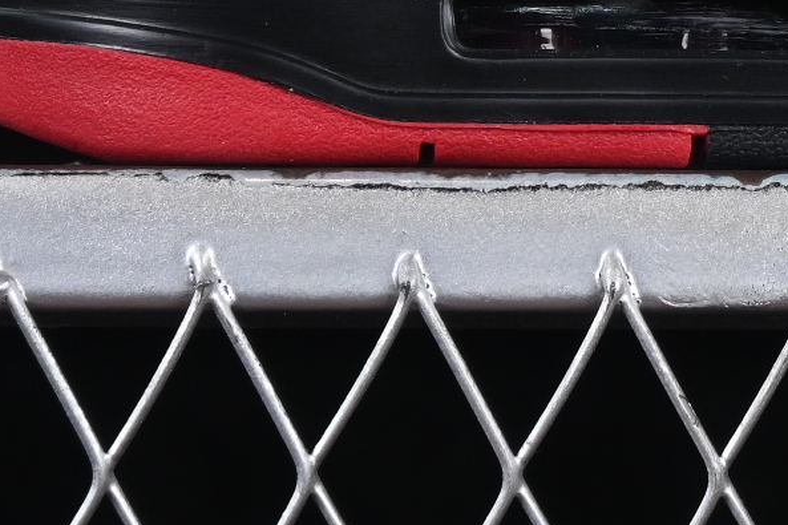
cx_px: 1187
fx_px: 7702
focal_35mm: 352
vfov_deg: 3.9
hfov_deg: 5.8
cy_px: -598
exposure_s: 1/50
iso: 160
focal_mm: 50
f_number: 6.3
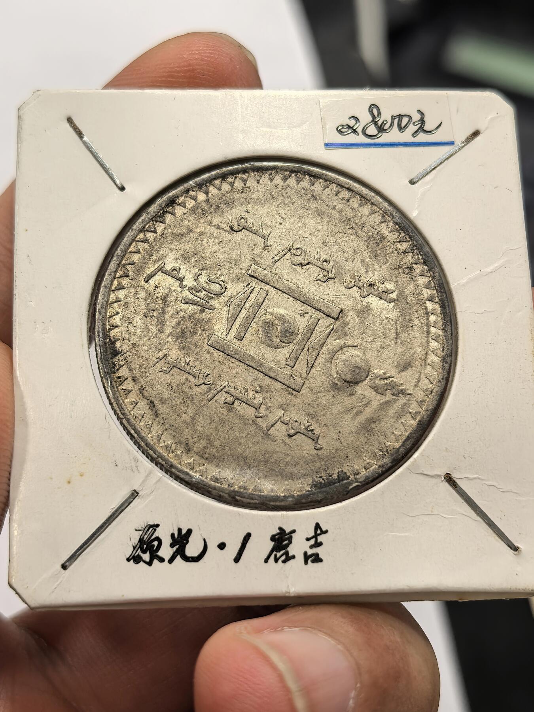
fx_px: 1111
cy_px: 356
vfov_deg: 35.5
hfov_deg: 27.0
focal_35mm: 54
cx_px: 267
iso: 250
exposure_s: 1/100
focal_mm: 6.98
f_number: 2
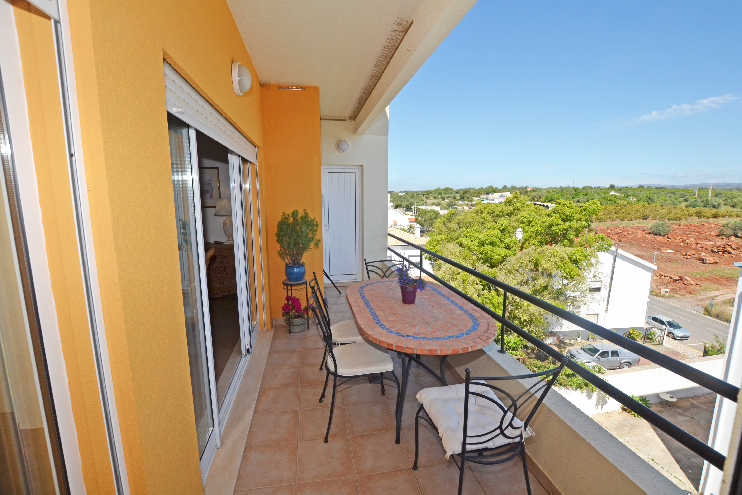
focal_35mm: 15
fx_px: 309
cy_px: 248
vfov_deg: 77.3
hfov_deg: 100.4
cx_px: 371
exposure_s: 1/200
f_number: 9
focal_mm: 10
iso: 100
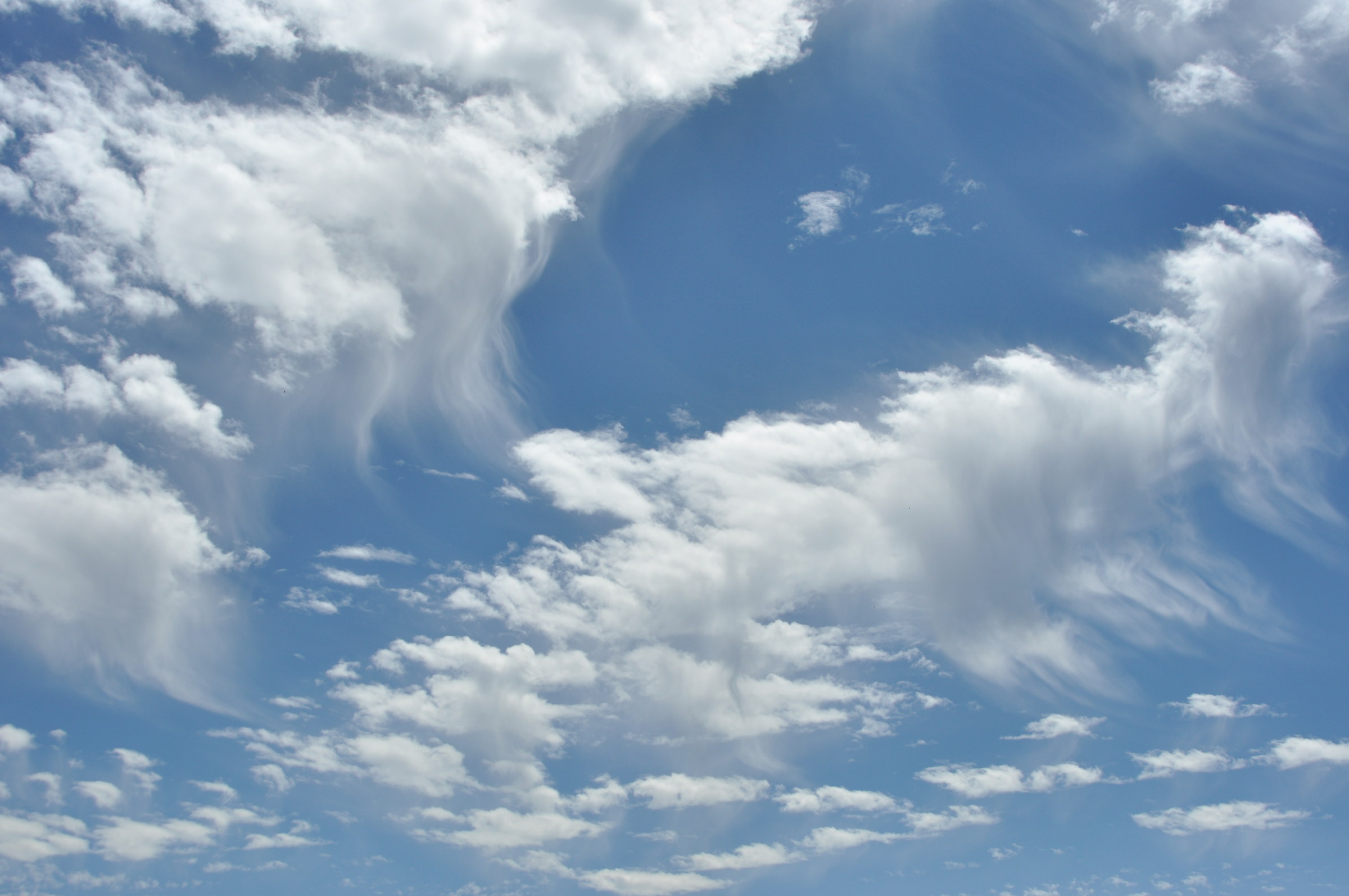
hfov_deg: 46.4
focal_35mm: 42
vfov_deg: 31.8
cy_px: 448
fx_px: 1572
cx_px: 674
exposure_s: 1/1250
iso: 200
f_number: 10
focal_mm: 28
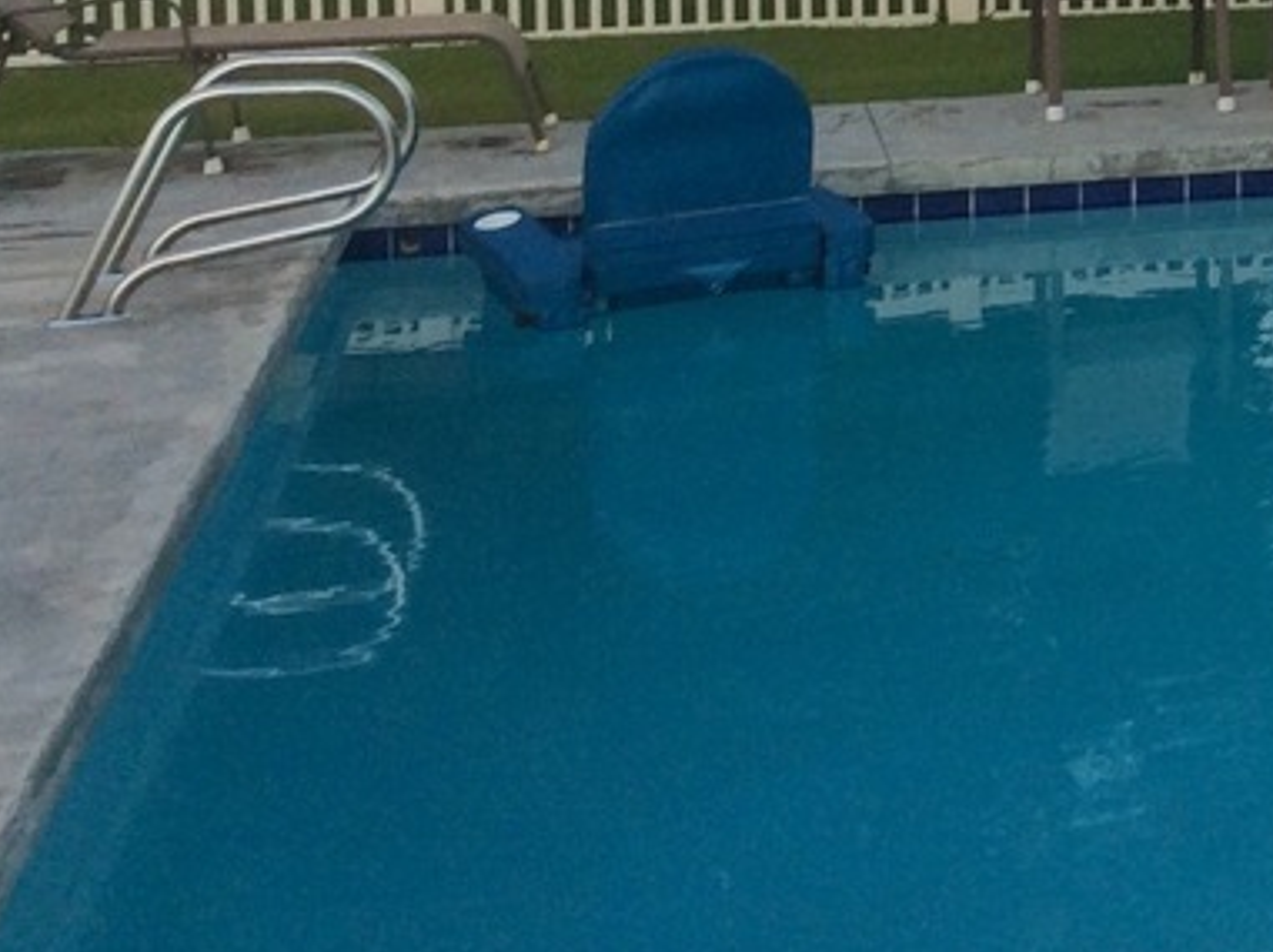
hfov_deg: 21.0
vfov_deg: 16.3
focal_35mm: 86
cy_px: -242
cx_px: 1590
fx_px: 3160
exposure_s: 1/60
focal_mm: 3.3
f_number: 2.4
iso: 40
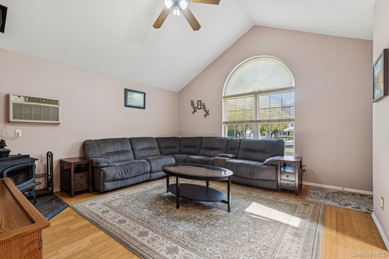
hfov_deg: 96.7
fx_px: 173
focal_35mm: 16
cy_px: 130
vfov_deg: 73.7
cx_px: 194
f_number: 9
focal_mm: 16
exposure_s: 1/4
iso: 200
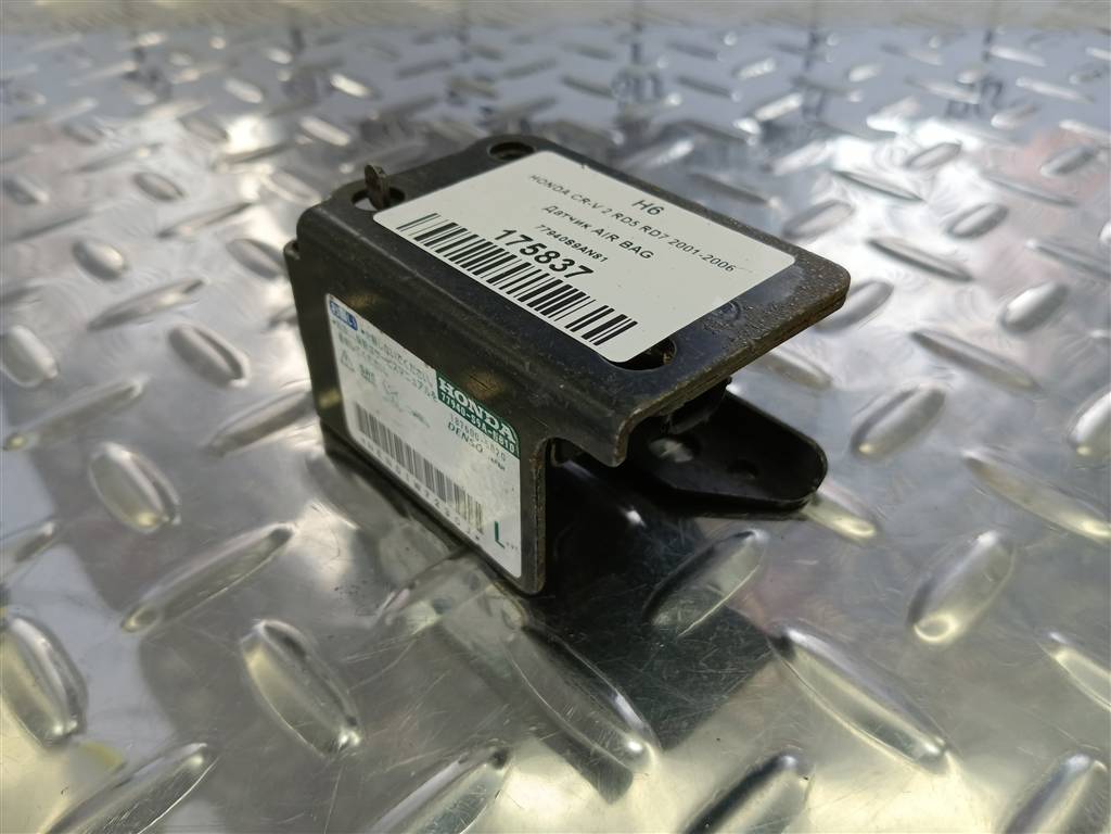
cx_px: 556
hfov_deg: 65.3
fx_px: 867
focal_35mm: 27
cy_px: 417
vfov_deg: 51.4
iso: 153
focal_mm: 4.11
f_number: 1.6
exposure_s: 1/100
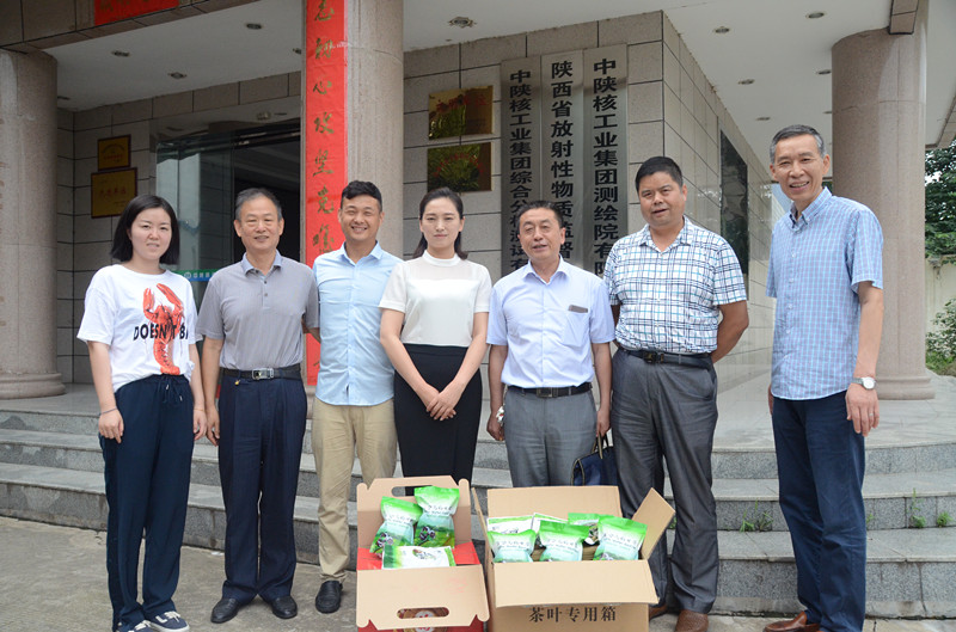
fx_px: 874
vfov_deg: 39.8
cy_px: 316
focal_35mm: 33
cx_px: 478
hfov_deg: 57.3
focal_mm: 22
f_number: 7.1
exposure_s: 1/1600
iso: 1250
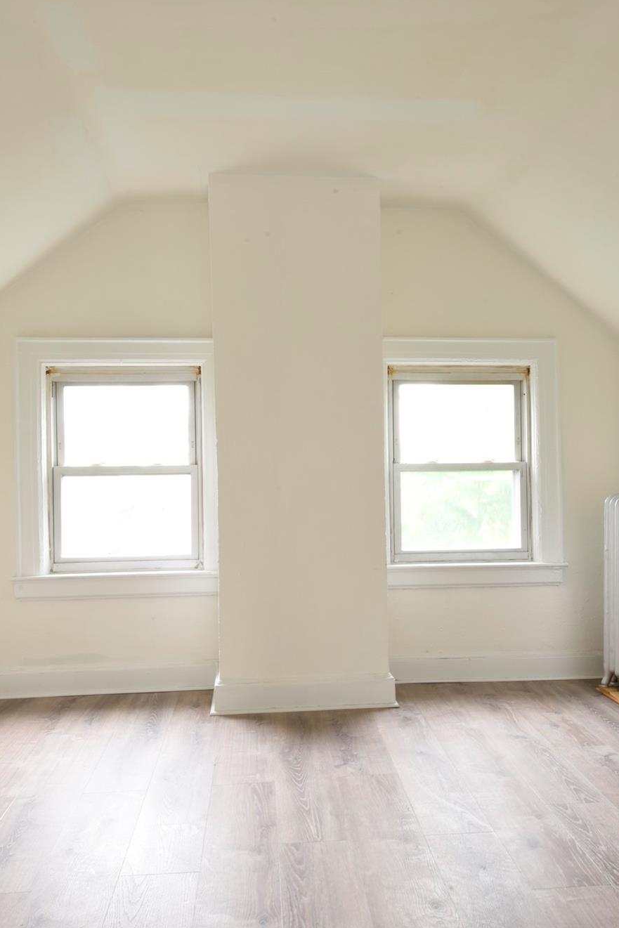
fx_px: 799
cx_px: 337
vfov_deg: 60.3
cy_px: 465
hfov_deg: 42.3
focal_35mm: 31
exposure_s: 1.6
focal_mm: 20
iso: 200
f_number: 22
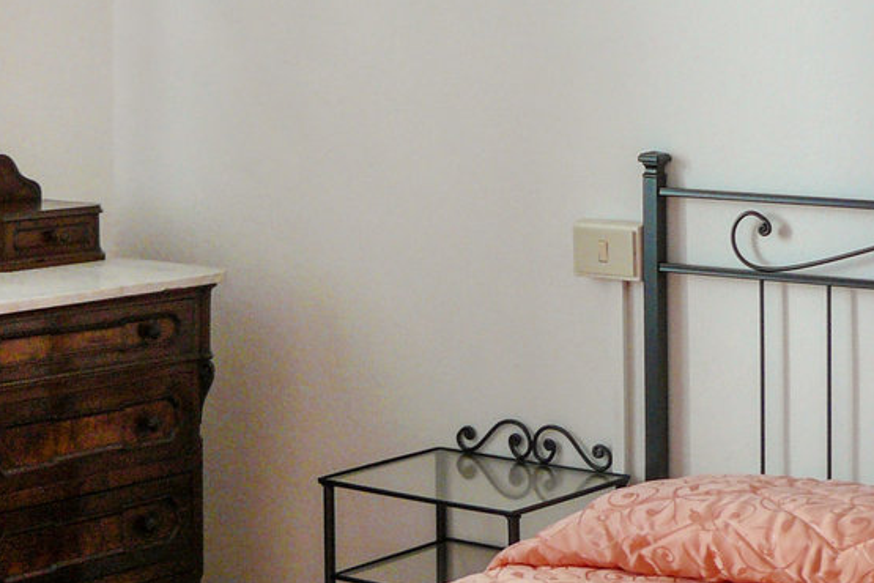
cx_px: 397
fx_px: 1966
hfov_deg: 25.0
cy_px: 251
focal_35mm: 81
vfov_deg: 16.8
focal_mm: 6
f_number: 2.8
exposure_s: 1/30
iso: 125
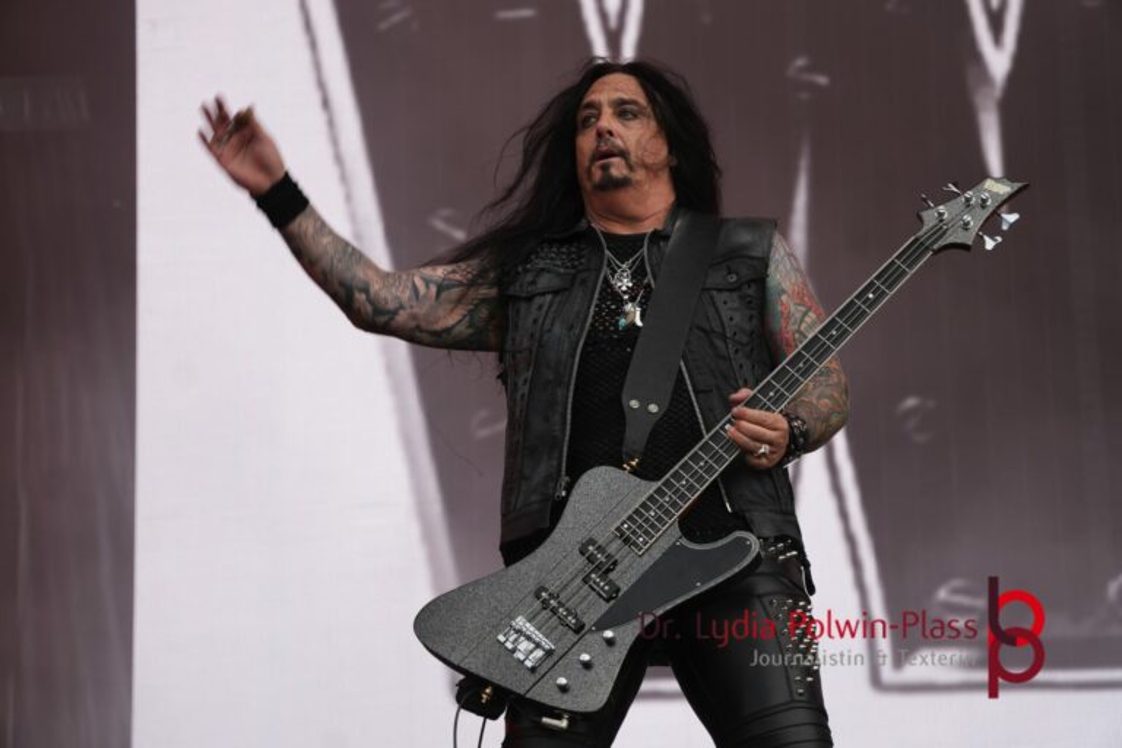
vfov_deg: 9.5
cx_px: 561
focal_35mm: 144
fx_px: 4488
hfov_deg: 14.3
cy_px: 374
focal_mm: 96
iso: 125
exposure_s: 1/160
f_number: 5.6
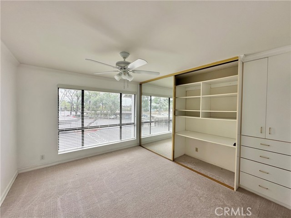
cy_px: 109
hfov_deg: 102.1
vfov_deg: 85.7
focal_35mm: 14
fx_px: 118
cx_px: 146
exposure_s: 1/276
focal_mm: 2.22
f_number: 2.2
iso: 40
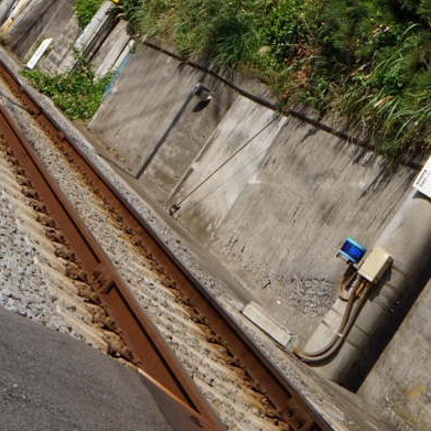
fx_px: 2352
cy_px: -11
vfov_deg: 10.4
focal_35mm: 167
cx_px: 134
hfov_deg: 10.5
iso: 100
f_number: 14
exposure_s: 1/100
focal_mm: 50
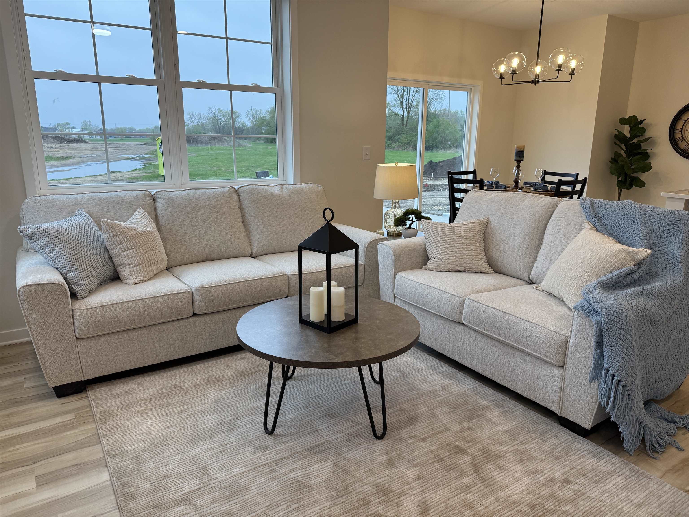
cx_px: 344
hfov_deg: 71.6
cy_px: 258
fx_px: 478
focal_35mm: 24
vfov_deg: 56.8
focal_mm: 6.76
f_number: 1.78
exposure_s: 1/131
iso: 100
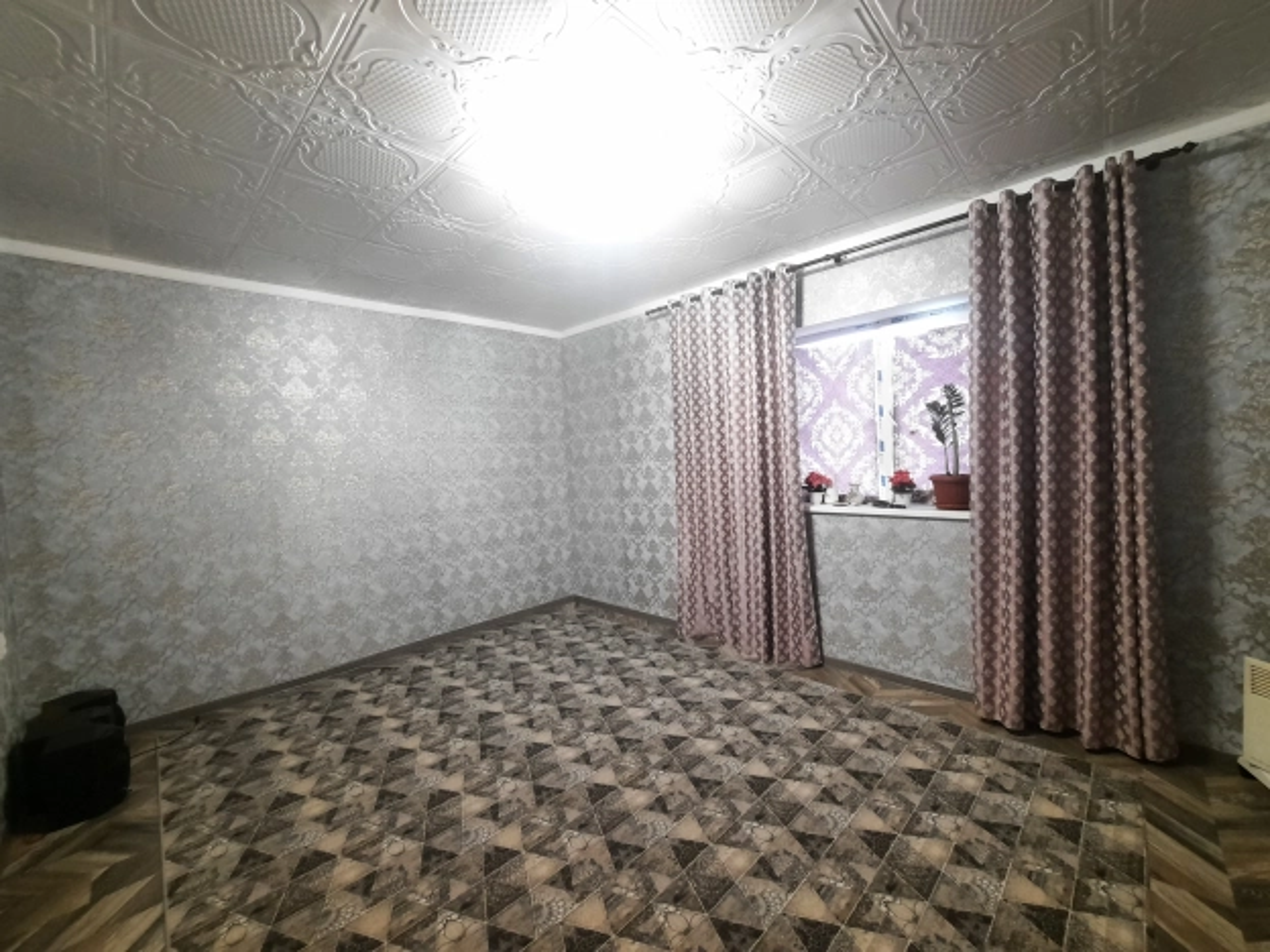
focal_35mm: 13
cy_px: 476
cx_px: 635
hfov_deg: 106.2
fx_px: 477
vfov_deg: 89.9
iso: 400
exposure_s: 1/25
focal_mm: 1.74
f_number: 2.2
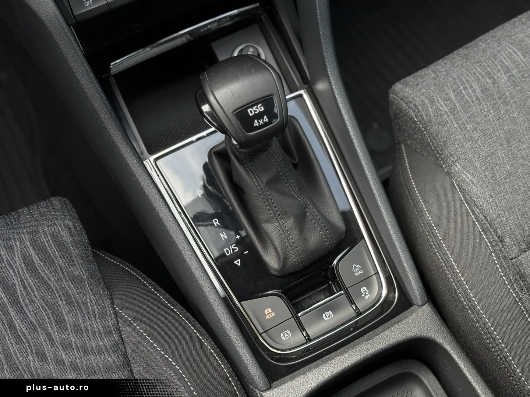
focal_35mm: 48
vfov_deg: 30.3
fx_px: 735
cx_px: 265
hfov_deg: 39.7
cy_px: 198
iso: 64
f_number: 1.78
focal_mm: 6.76
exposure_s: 1/328
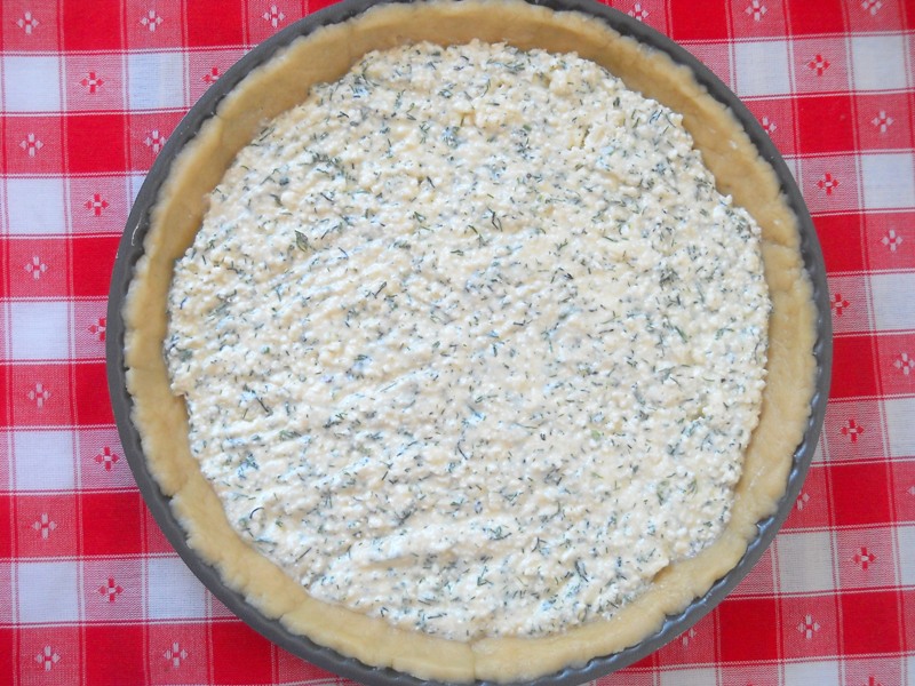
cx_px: 458
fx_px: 1084
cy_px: 343
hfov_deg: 45.8
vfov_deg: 35.1
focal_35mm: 41
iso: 80
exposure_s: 1/30
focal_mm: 6.72
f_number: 3.1
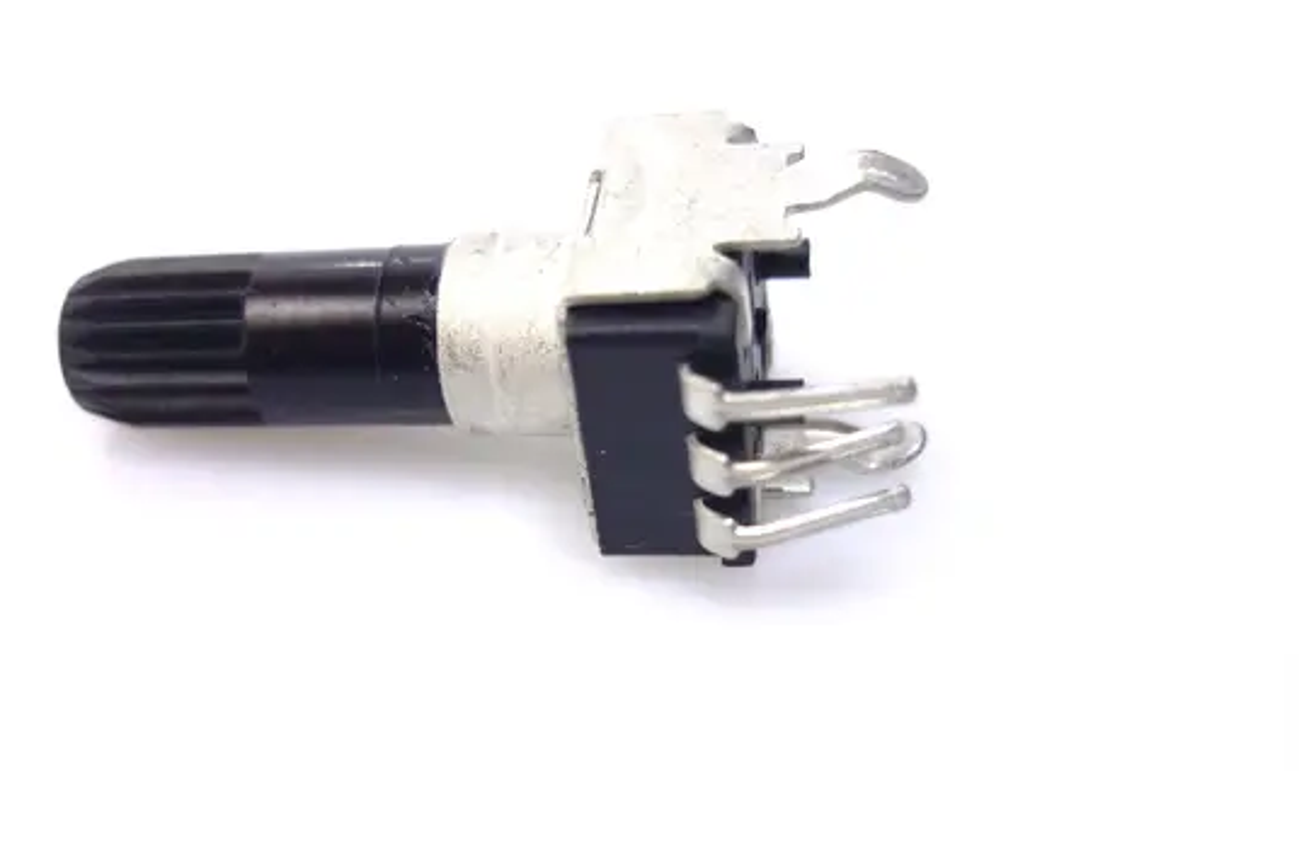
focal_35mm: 41
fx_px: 1479
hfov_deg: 47.2
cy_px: 344
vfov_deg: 32.5
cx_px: 528
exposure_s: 1/50
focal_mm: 5.5
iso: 80
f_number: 2.8
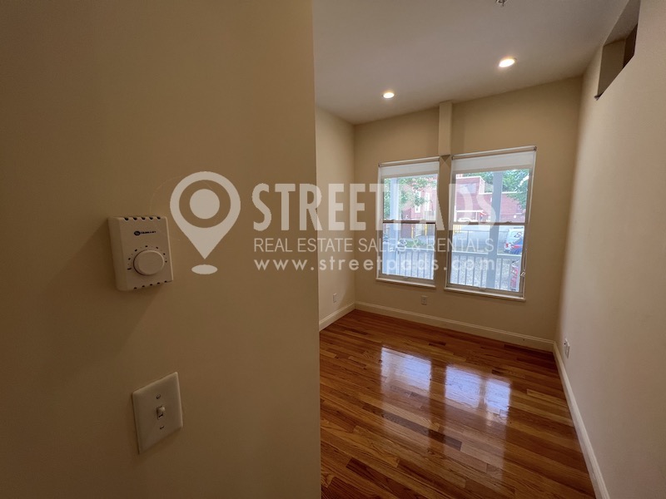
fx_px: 250
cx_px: 333
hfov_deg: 106.2
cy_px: 250
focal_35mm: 13
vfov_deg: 89.9
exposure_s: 1/120
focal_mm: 1.57
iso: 64
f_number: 1.8
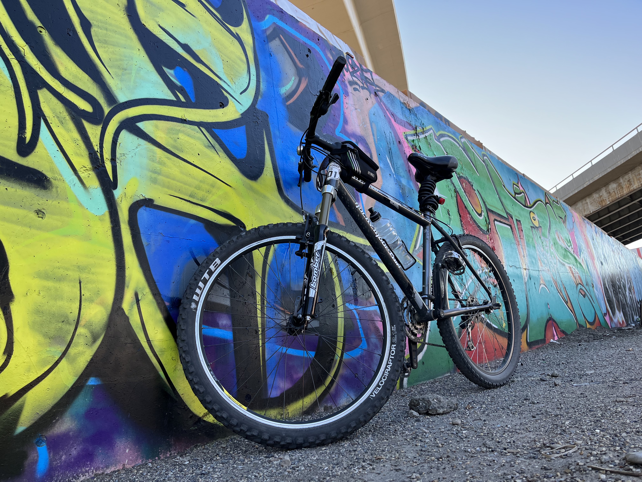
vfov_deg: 53.1
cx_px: 321
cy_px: 241
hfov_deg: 67.3
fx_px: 482
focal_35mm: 26
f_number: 1.6
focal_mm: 5.1
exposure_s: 1/361
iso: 50
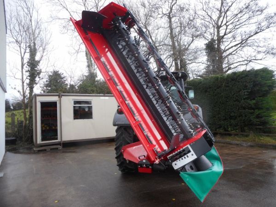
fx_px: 199
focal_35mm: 25
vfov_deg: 54.9
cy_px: 104
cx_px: 138
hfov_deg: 69.4
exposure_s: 1/30
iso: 125
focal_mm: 4.5
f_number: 3.7
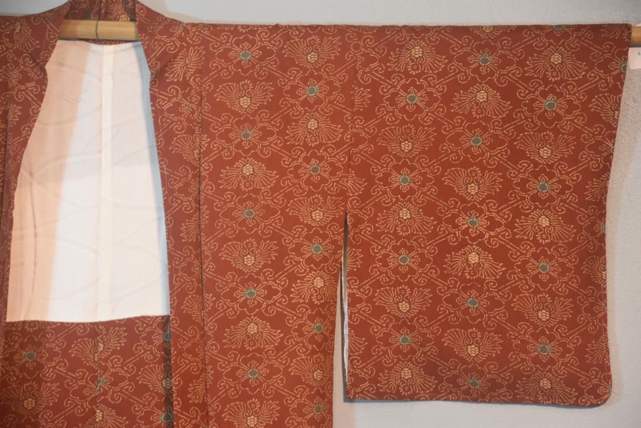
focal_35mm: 158
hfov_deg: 13.0
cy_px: 214
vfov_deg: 8.7
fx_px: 2805
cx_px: 320
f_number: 5.6
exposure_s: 1/60
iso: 1100
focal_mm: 105
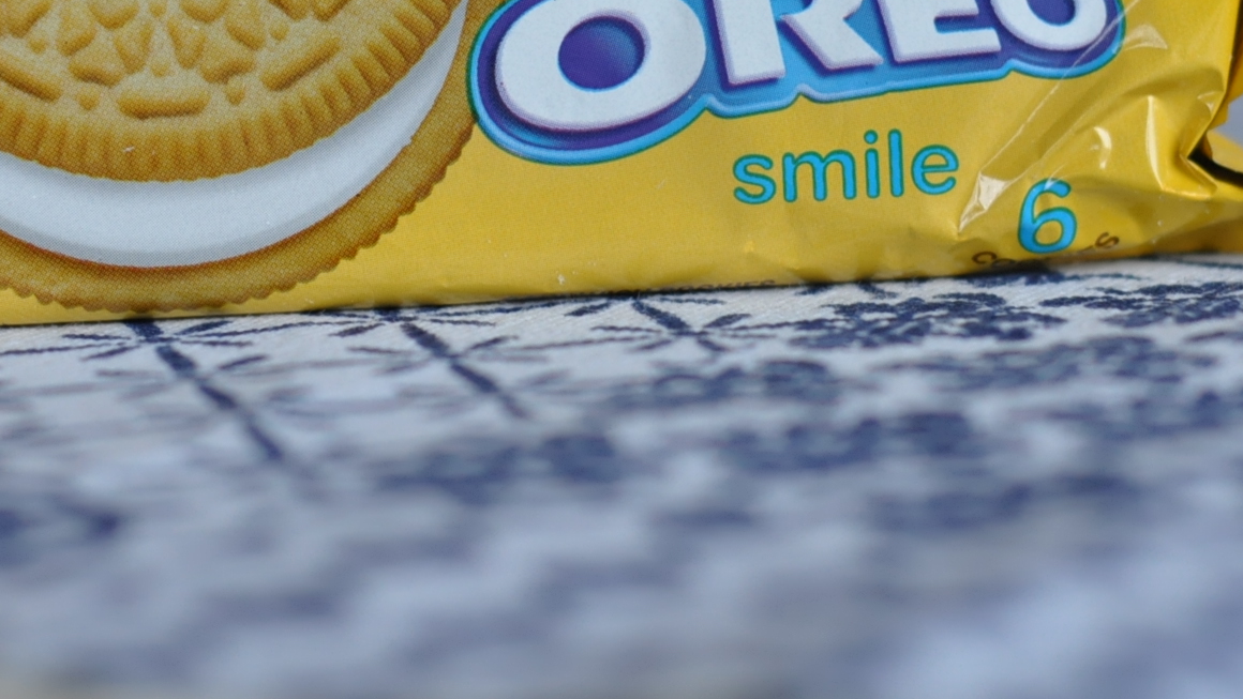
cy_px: -21
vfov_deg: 8.3
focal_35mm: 145
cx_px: 566
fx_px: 4780
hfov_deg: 14.8
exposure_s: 1/40
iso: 800
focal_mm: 50
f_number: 3.2
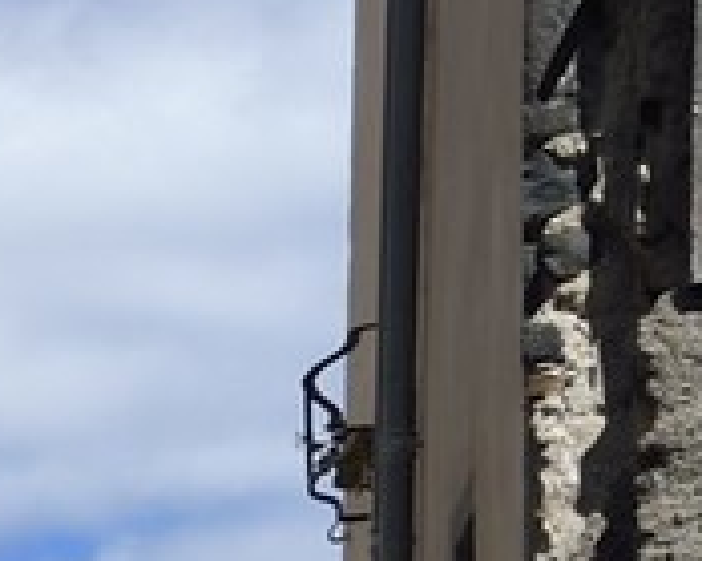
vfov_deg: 3.6
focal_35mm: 415
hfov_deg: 4.2
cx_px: -2449
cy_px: 1727
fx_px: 8617
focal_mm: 48
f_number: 13
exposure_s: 1/250
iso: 200
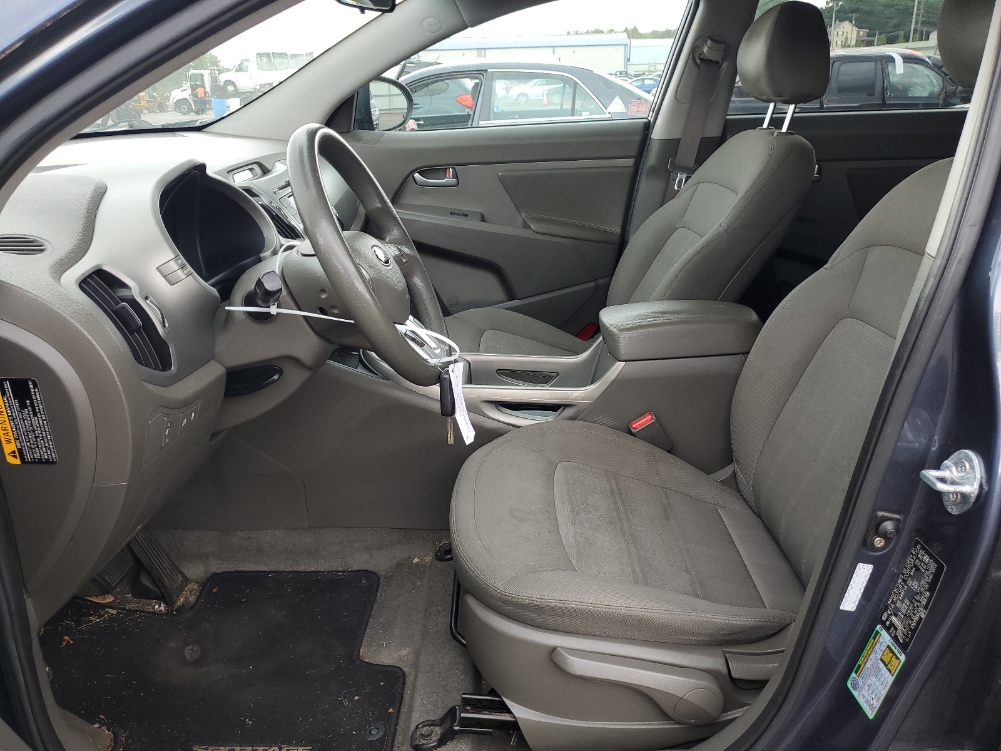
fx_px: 752
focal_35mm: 26
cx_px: 500
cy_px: 376
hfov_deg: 67.3
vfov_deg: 53.1
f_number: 1.5
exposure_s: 1/135
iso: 50
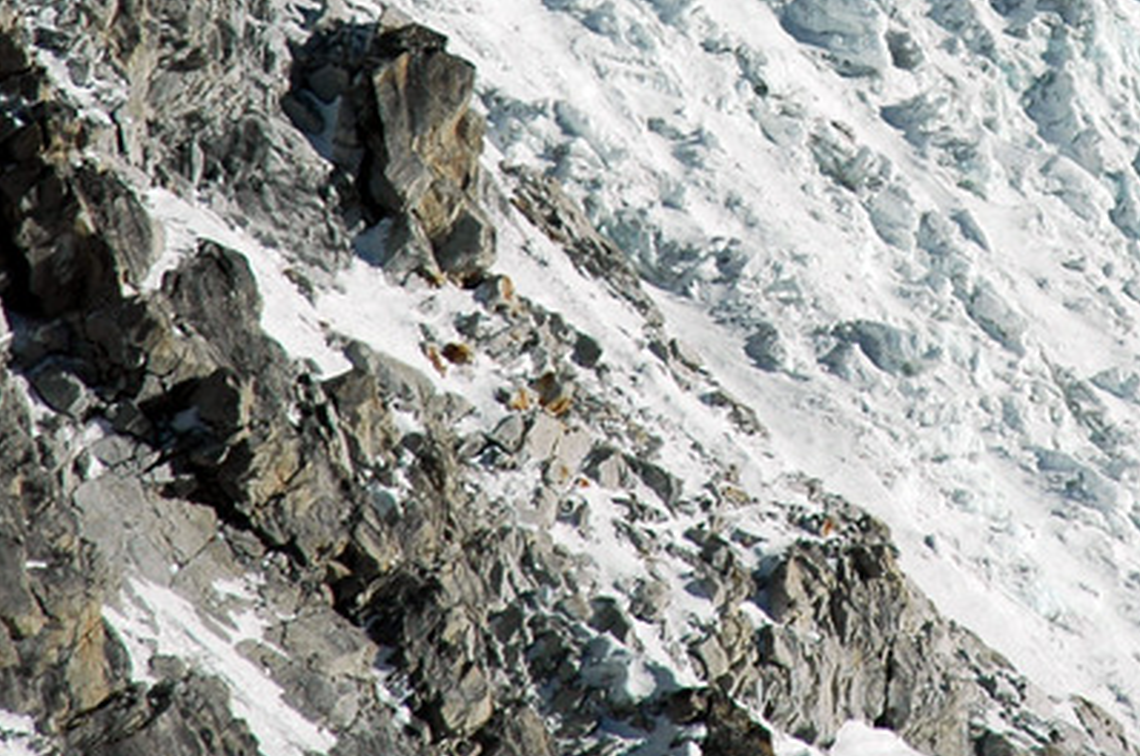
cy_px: -122
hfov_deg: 2.3
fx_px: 28612
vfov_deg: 1.5
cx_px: 980
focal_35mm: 905
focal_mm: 200
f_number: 10
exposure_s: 1/640
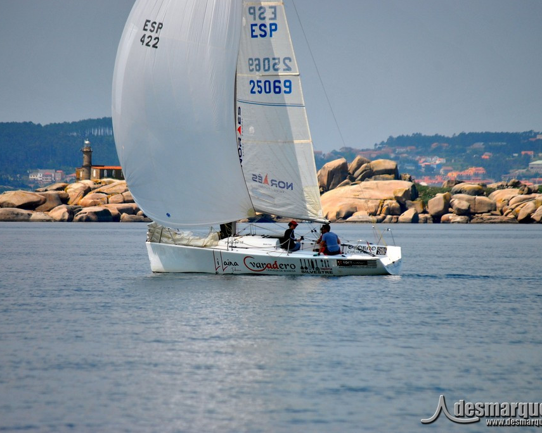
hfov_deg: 6.4
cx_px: 246
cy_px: 216
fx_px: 4876
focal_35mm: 304
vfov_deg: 5.1
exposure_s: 1/1250
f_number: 5.6
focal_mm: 180
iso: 200
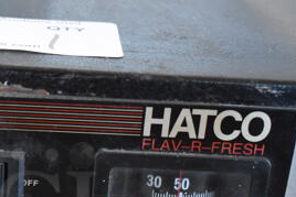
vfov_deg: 13.6
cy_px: 199
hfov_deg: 20.1
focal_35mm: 99
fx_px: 816
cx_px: 18
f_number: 4.2
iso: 3200
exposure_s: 1/30
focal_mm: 29
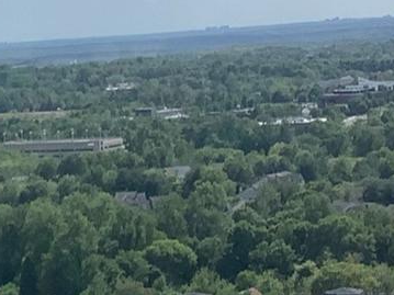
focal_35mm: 177
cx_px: -120
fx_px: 2014
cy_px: 489
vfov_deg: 8.2
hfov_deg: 10.9
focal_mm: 3.3
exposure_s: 1/1359
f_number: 2.4
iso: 25
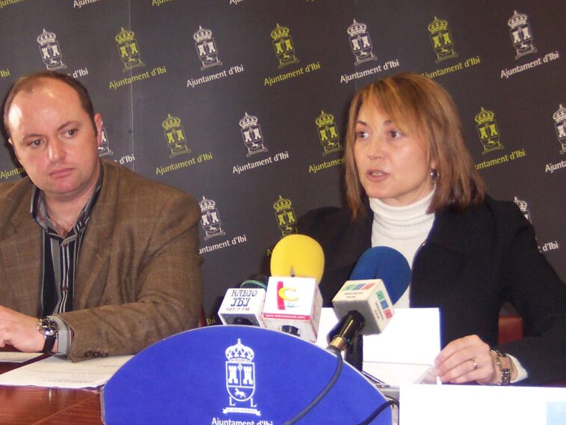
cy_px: 207
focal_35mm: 85
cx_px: 233
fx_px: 1390
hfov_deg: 23.0
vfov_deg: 17.4
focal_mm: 10.4
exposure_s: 1/60
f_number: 2.8
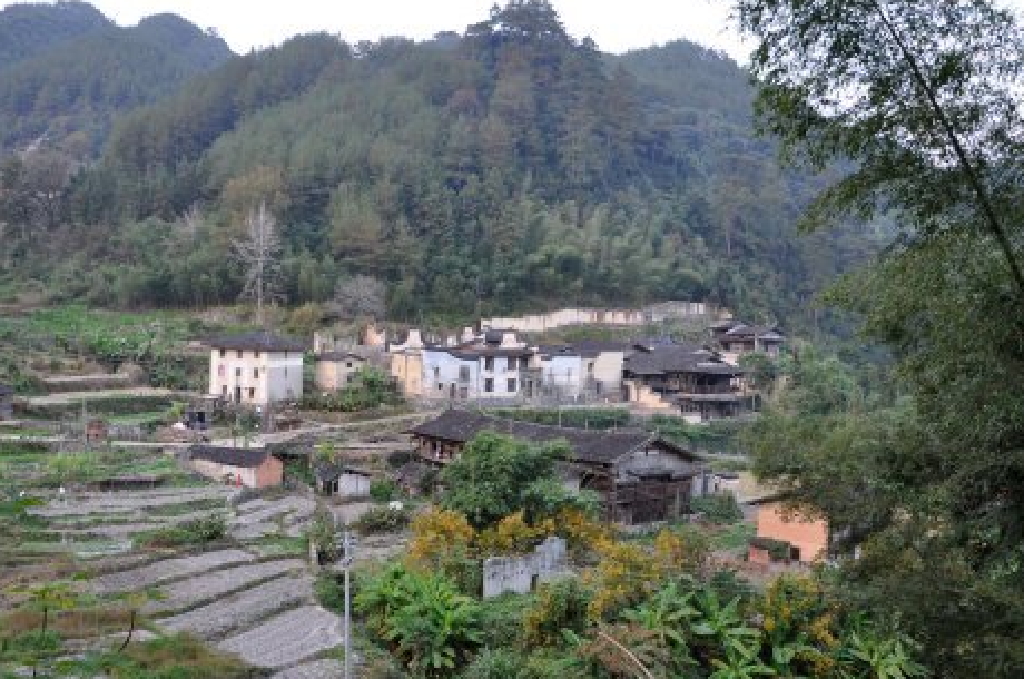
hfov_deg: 56.5
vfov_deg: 39.2
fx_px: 952
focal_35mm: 34
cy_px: 351
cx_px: 488
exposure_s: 1/30
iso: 280
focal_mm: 21
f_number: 5.6
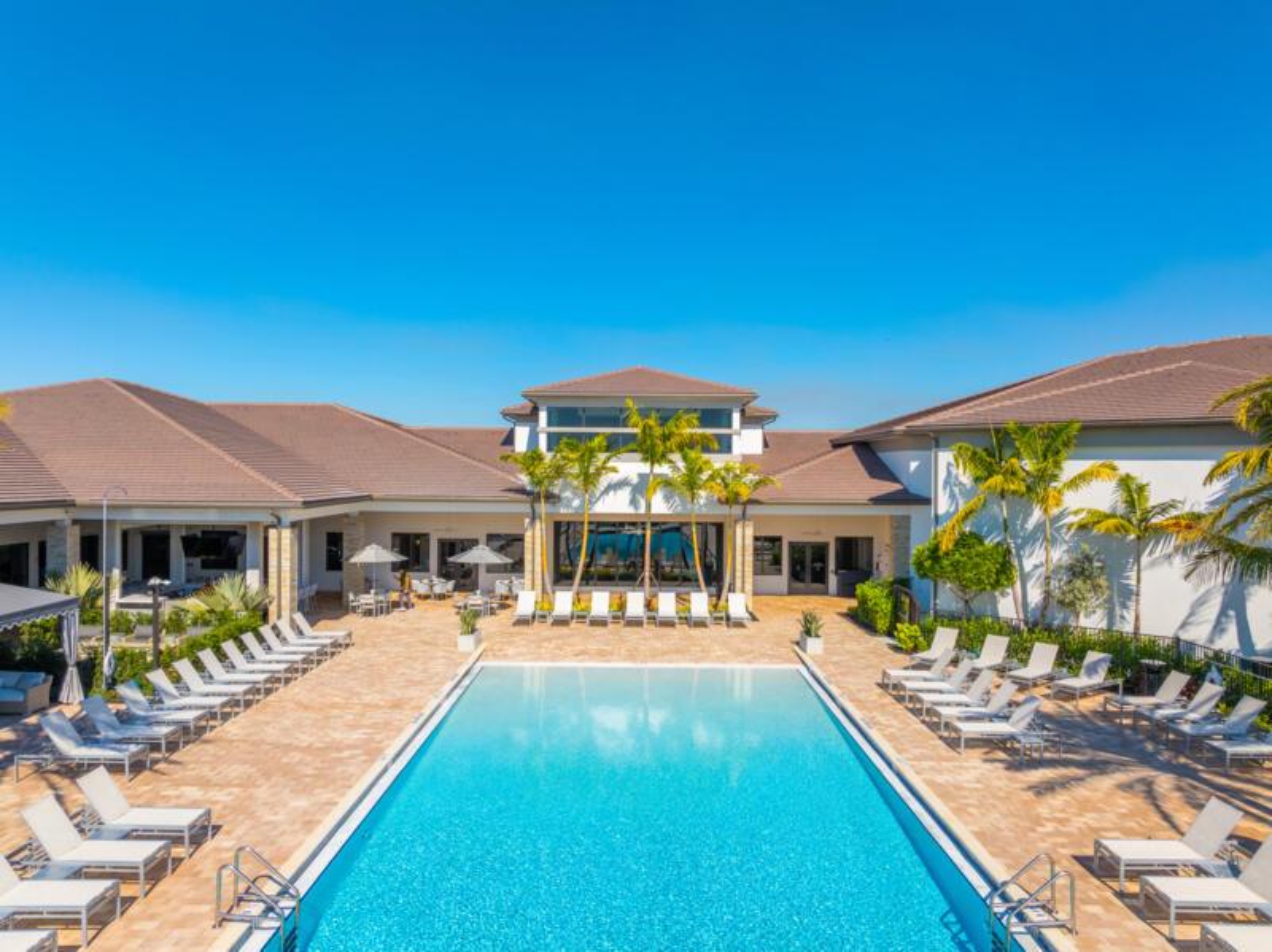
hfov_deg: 71.6
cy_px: 476
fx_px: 881
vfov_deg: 56.8
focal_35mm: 24
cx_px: 636
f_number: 5.6
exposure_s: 1/500
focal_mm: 12.29
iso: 100
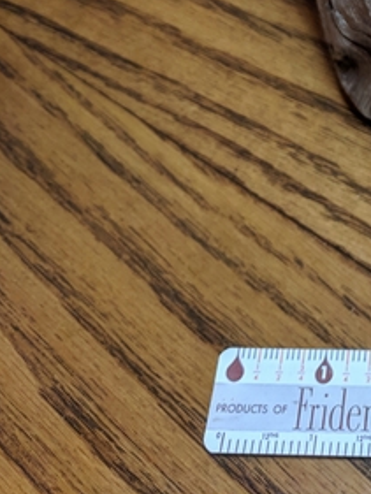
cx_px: 484
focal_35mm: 71
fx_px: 1014
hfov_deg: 19.2
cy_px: -179
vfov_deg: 23.6
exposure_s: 1/60
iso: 490
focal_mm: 4.67
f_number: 2
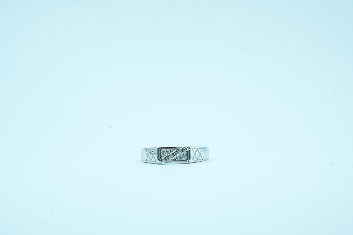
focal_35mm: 105
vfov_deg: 13.0
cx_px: 176
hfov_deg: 19.5
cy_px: 118
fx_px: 1030
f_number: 9
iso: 400
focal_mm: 105
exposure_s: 1/125
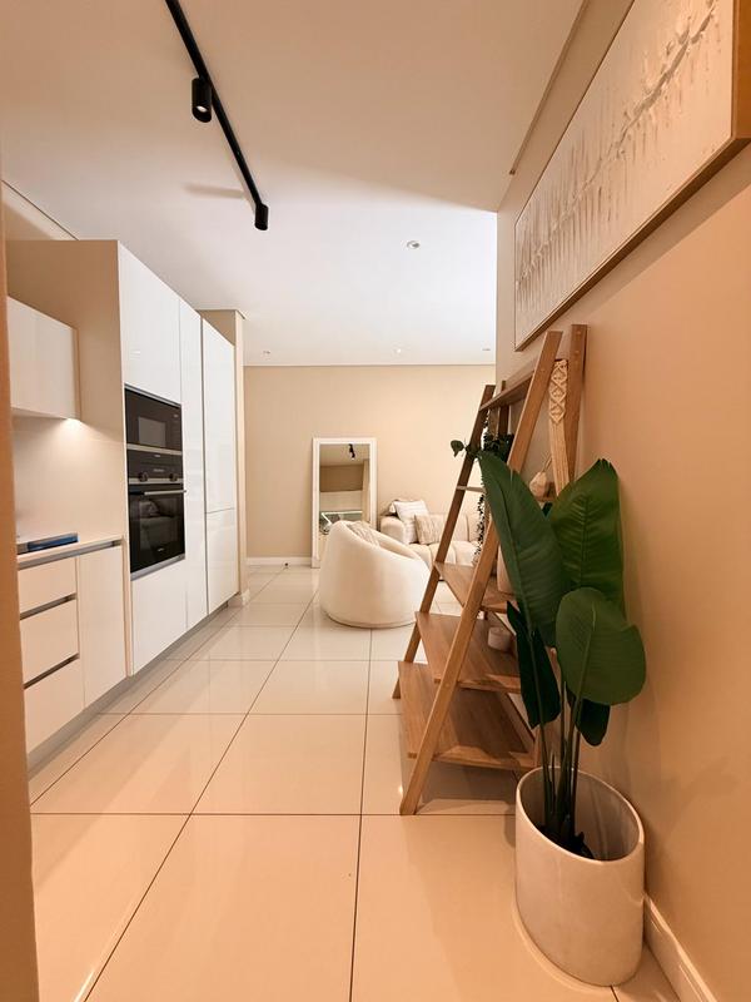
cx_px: 376
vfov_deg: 102.1
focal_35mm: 14
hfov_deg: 85.7
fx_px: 405
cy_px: 501
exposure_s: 1/100
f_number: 2.2
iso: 200
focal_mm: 2.22
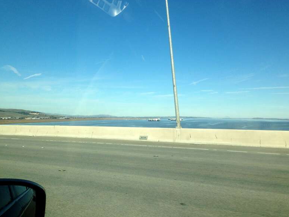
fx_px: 284
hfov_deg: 54.0
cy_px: 108
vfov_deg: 41.8
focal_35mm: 34
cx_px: 146
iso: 50
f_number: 2.4
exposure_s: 1/1869
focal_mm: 4.13
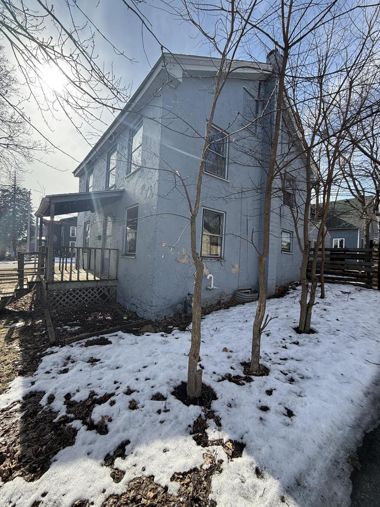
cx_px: 190
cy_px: 254
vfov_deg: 102.1
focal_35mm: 14
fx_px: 205
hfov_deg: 85.7
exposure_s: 1/820
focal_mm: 2.22
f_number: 2.2
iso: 50
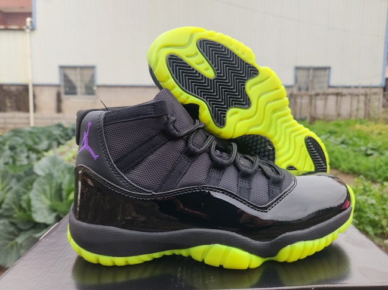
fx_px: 258
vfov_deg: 58.8
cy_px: 145
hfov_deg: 73.9
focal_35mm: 23
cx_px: 194
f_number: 1.8
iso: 50
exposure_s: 1/50
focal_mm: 5.4
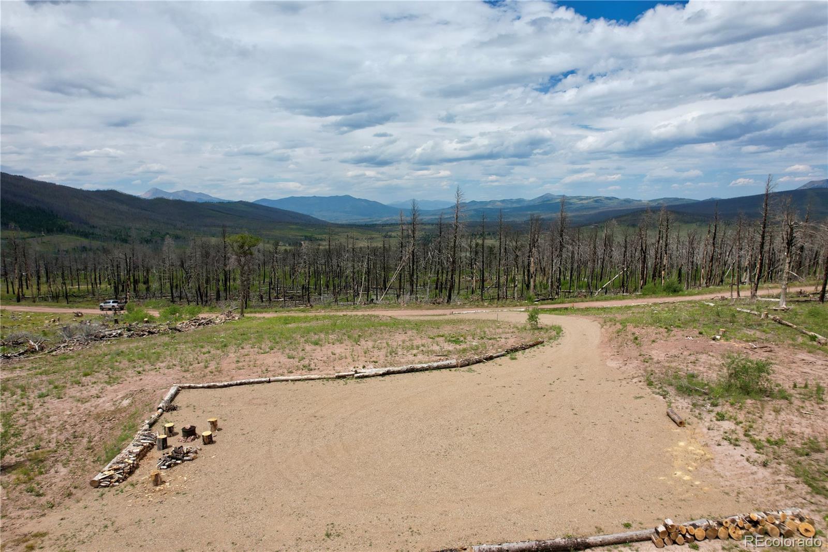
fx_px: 506
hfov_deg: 78.6
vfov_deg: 57.2
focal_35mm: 22
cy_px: 276
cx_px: 414
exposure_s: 1/800
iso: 100
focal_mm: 8.38
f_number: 2.8
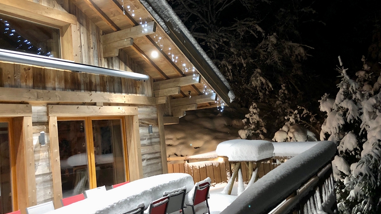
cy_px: 101
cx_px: 175
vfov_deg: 34.6
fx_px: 343
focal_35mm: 34
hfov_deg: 57.9
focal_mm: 3.99
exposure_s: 1/4
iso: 125
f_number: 1.8
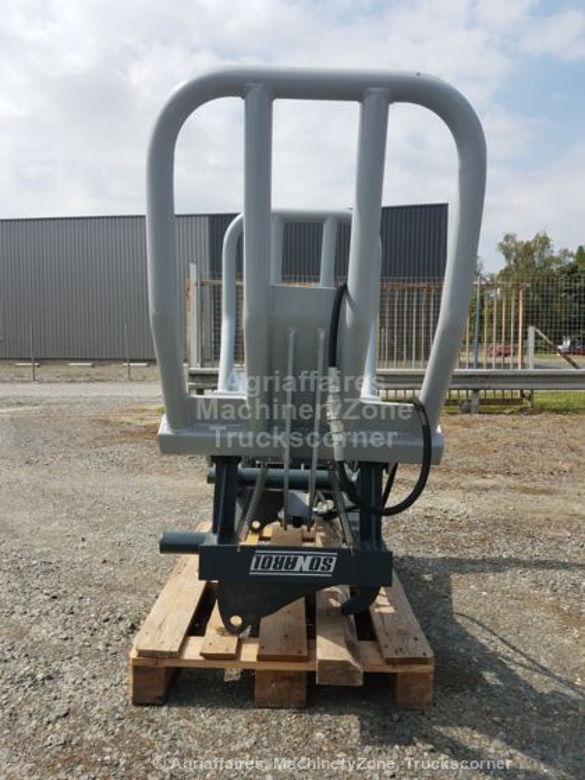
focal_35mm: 26
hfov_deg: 53.1
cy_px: 390
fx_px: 586
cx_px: 292
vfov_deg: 67.3
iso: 40
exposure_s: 1/2256
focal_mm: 4.2
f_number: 1.7
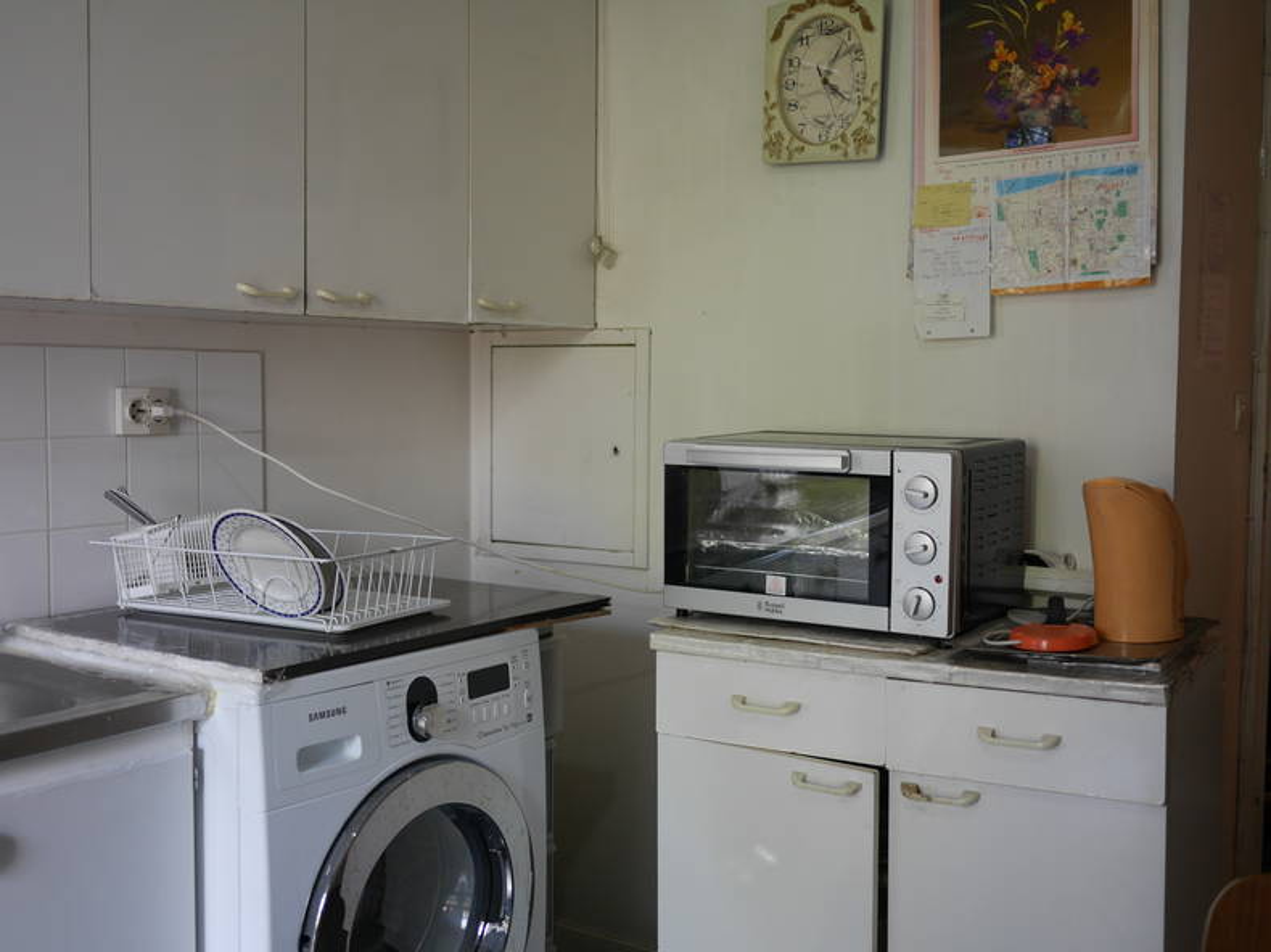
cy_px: 476
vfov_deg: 35.9
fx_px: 1468
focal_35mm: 40
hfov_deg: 46.8
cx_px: 636
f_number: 1.7
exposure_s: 1/80
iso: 200
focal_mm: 20
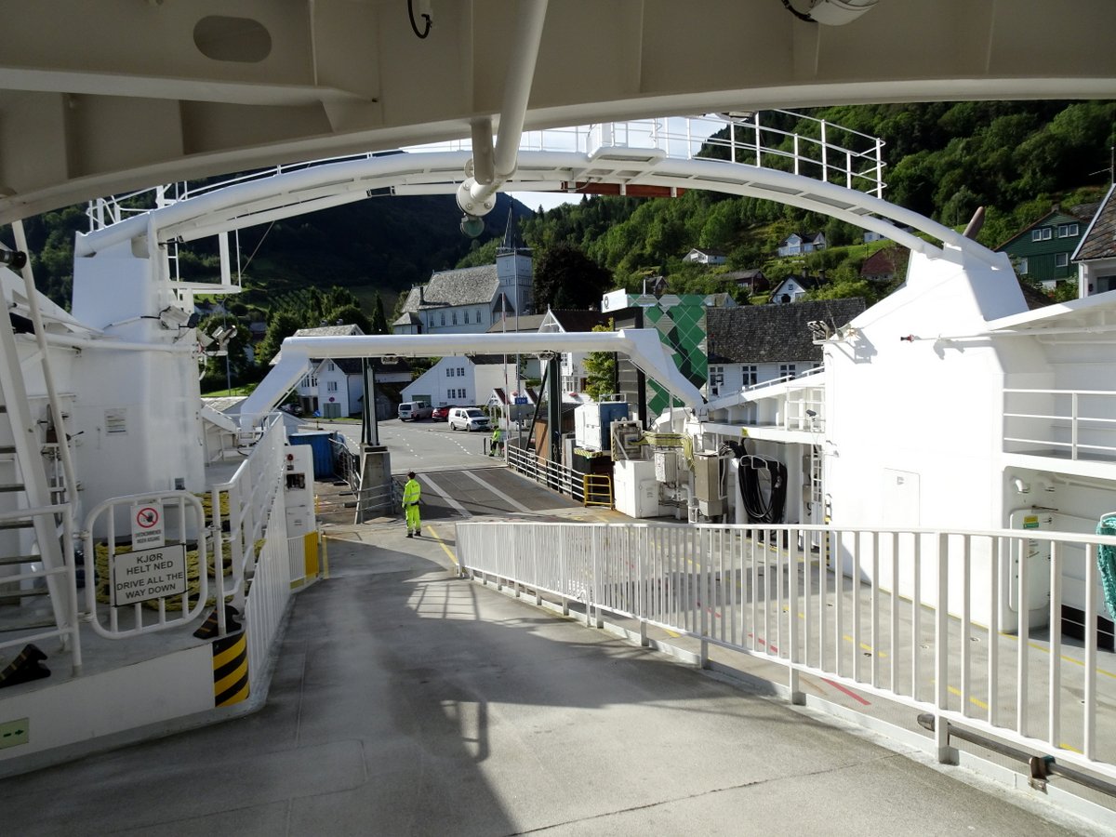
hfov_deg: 71.6
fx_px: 774
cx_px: 558
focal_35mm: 24
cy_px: 418
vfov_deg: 56.8
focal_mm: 4.1
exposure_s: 1/1000
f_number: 3.5
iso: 80
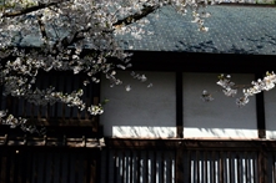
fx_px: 666
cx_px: 137
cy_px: -103
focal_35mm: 87
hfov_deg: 23.4
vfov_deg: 14.5
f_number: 14
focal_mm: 24
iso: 1600
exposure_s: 1/800
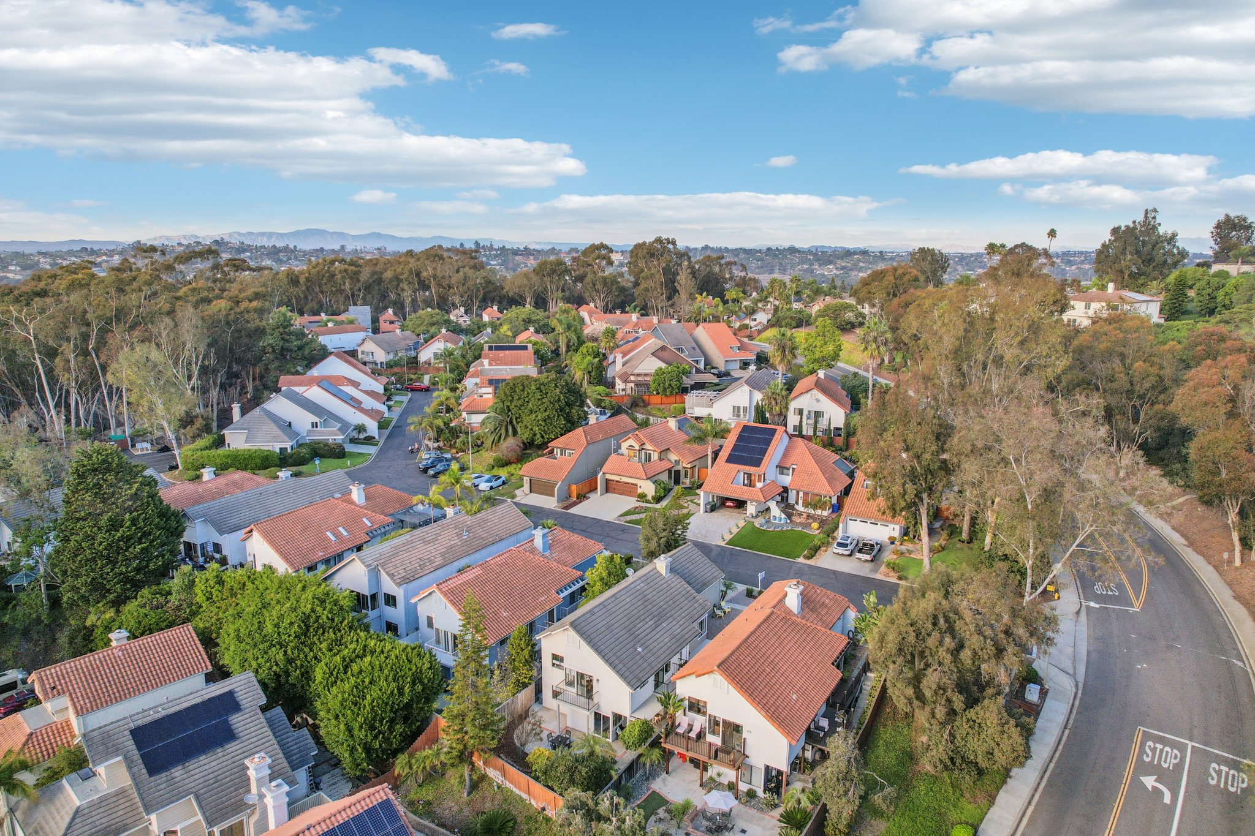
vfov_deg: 57.2
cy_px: 418
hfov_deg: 78.6
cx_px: 628
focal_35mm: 22
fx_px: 767
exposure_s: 1/640
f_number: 2.8
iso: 100
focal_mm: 8.4
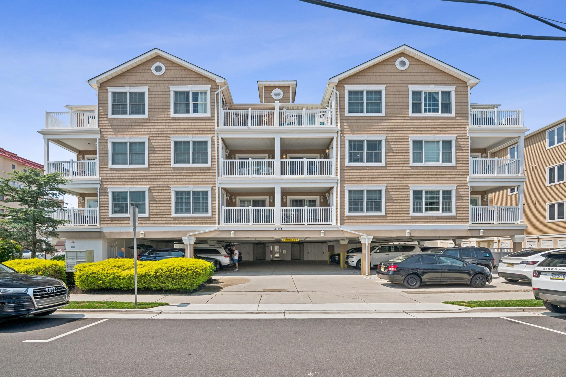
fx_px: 252
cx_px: 283
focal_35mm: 16
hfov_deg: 96.7
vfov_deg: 73.7
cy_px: 188
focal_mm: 16
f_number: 16
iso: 250
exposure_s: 1/125
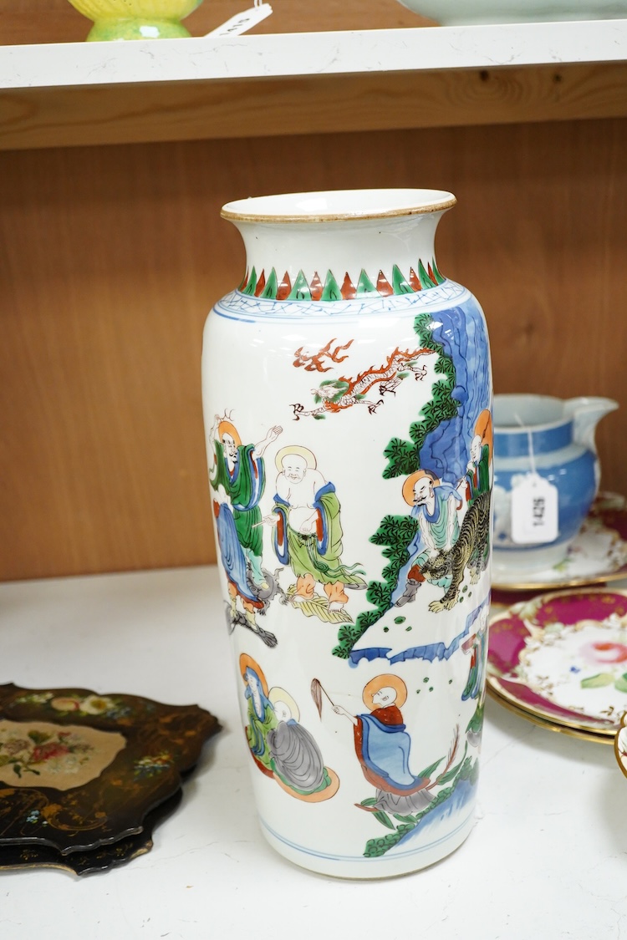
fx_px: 1176
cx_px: 314
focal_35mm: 45
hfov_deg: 29.9
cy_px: 470
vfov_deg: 43.6
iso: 2500
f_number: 4
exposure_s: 1/250
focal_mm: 30
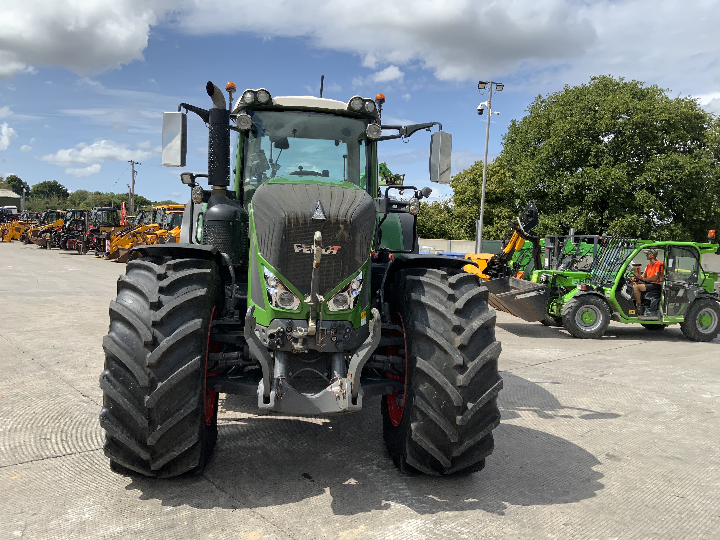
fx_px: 603
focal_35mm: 29
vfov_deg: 48.2
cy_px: 270
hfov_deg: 61.7
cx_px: 360
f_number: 1.8
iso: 20
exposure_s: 1/1912
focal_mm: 3
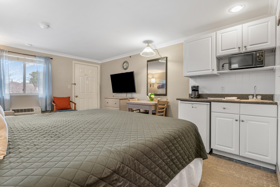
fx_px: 131
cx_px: 140
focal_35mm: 17
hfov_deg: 93.6
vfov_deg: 70.8
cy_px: 94
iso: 200
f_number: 9
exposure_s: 1.6
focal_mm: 16.9
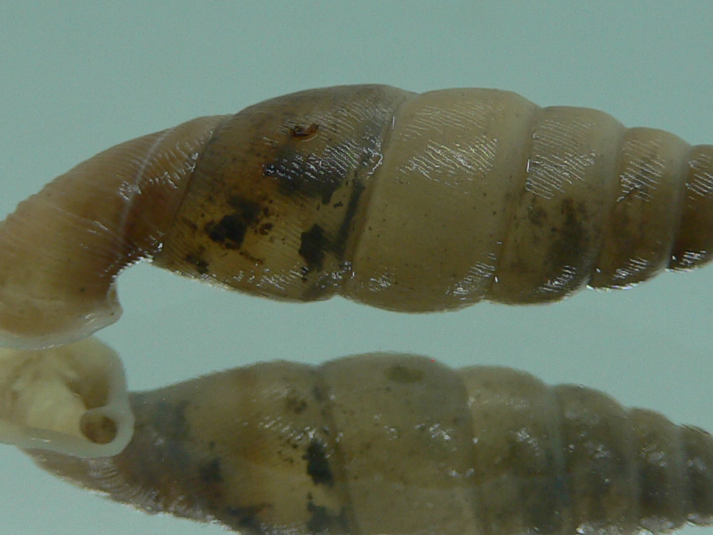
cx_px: 347
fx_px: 1545
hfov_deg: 26.0
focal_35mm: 75
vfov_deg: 19.6
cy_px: 248
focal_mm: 4.6
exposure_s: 1/80
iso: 80
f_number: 2.8
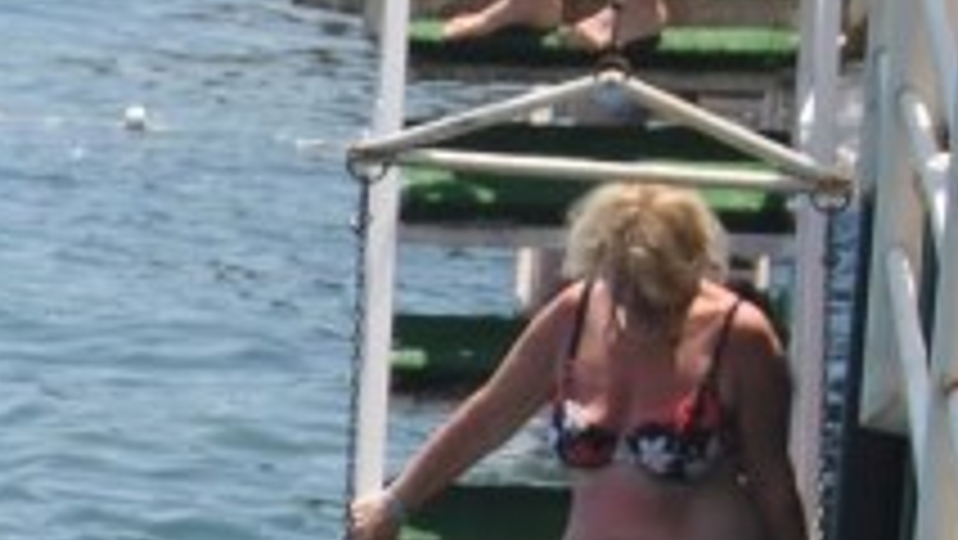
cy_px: 716
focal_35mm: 424
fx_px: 10775
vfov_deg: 2.9
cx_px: -542
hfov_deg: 5.0
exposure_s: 1/250
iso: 100
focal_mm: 50
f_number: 8
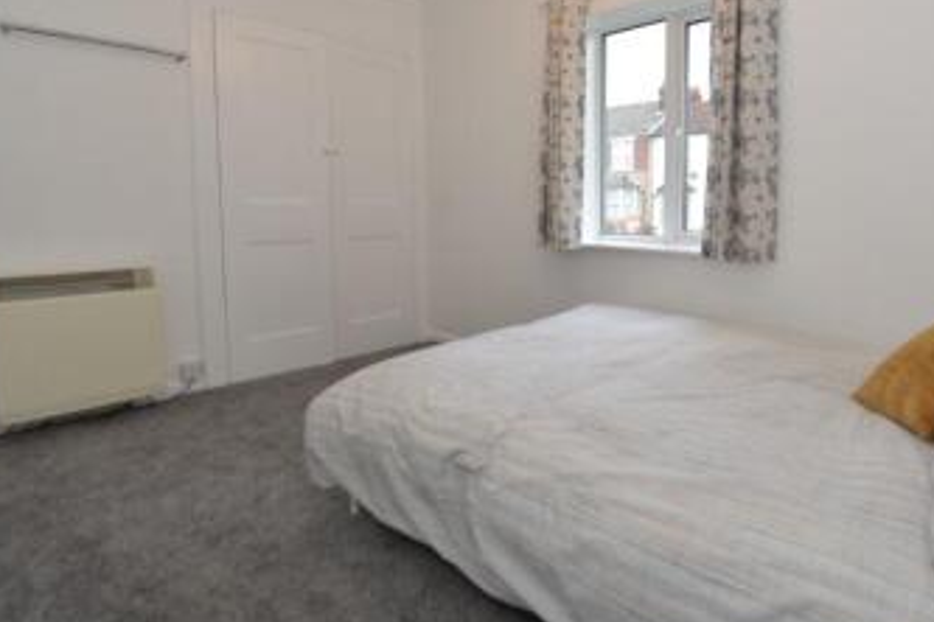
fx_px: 519
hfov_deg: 82.2
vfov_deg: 61.4
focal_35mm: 20
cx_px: 589
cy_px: 248
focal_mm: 14
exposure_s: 1/60
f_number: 4
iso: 320
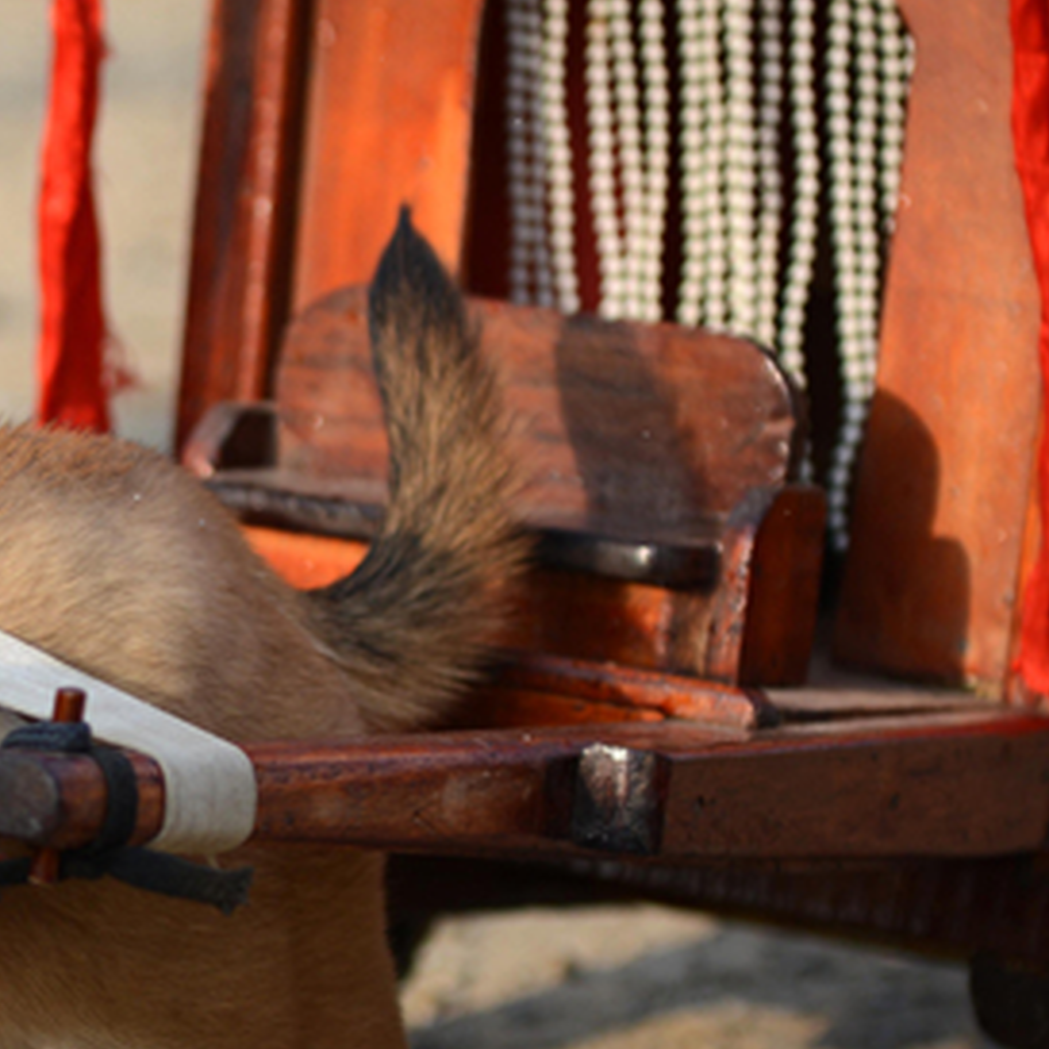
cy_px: 849
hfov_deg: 7.7
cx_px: -69
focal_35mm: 226
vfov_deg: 7.7
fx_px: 7748
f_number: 2.8
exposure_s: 1/640
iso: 125
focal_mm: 66
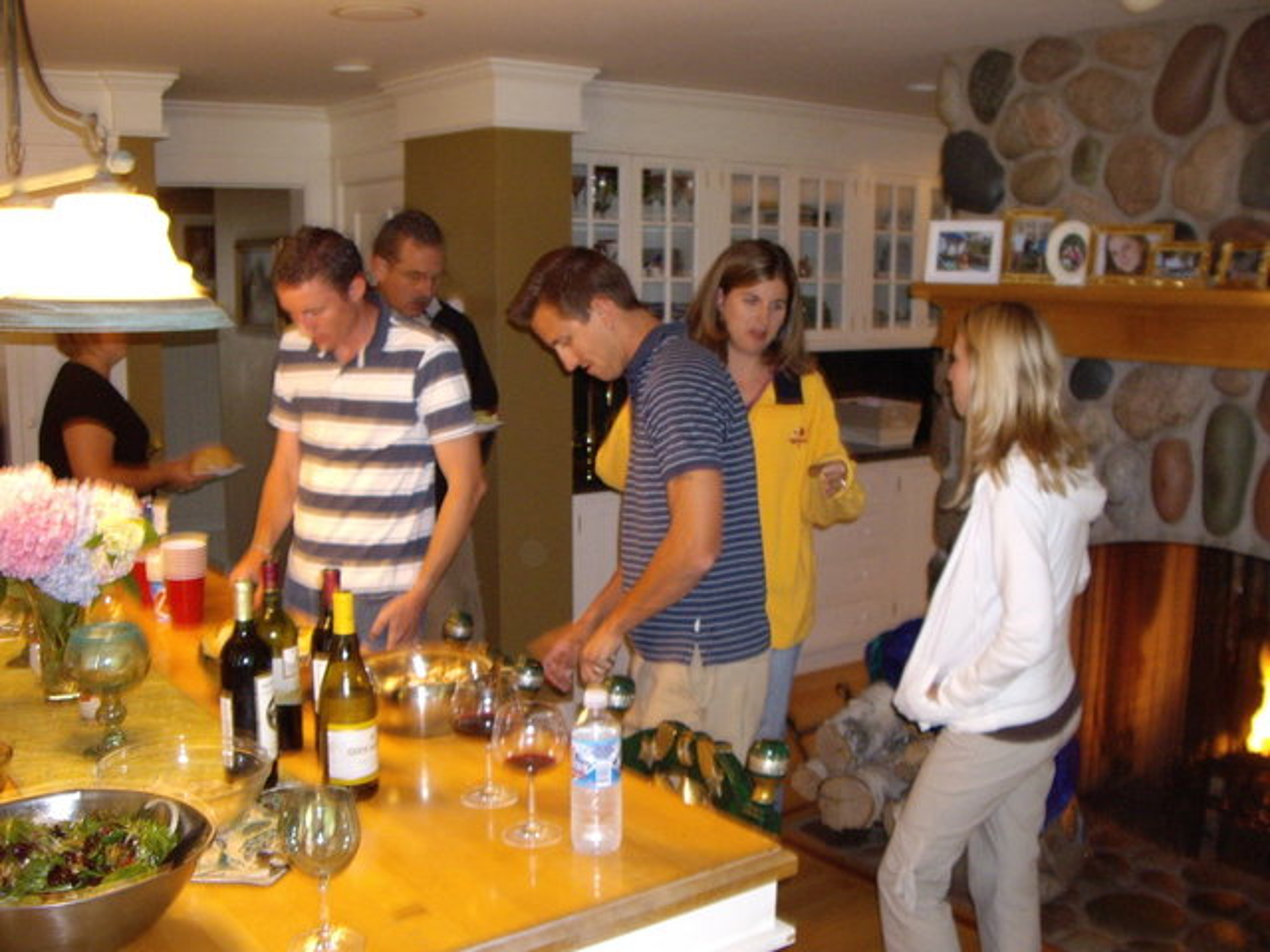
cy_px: 476
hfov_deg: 49.0
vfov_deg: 37.7
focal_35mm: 38
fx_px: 1394
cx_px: 635
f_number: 2.7
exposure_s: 1/15
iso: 200
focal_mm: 6.2
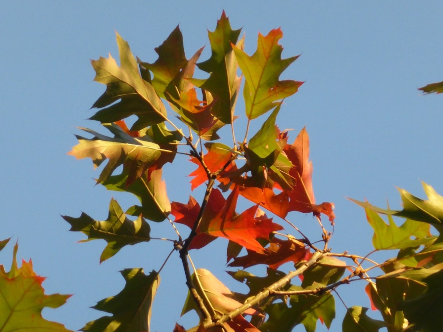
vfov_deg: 1.9
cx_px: 222
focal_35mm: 765
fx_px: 9788
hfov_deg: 2.6
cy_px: 166
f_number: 6.4
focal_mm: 86
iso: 320
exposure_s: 1/125
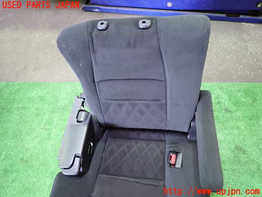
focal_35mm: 25
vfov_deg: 54.9
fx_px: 189
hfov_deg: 69.4
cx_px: 131
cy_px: 98
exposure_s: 1/30
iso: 800
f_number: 2
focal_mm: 4.5
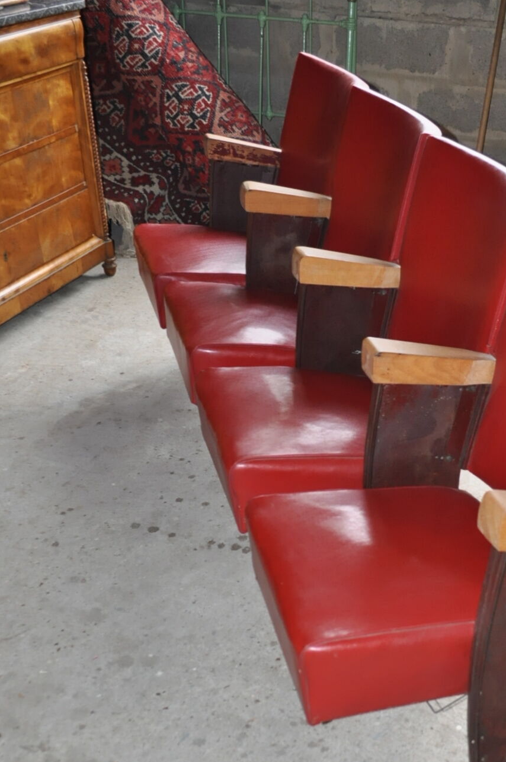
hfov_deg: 29.1
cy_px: 519
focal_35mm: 45
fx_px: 951
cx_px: 402
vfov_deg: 42.9
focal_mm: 18
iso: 800
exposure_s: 1/60
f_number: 3.5
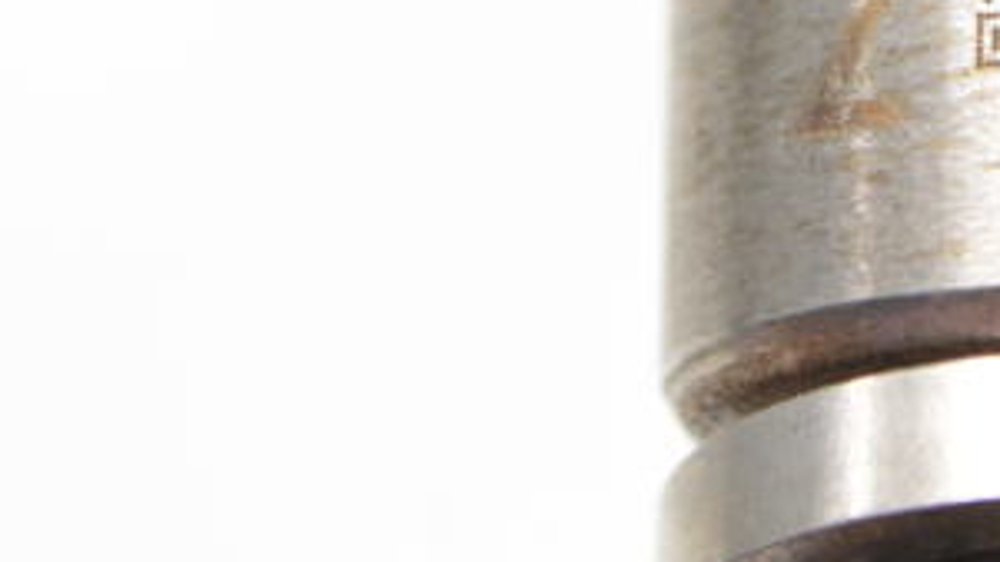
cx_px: 1037
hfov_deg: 7.3
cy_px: -289
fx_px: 7786
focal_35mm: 294
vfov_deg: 4.1
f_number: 7.1
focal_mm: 55
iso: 2000
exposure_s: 1/200
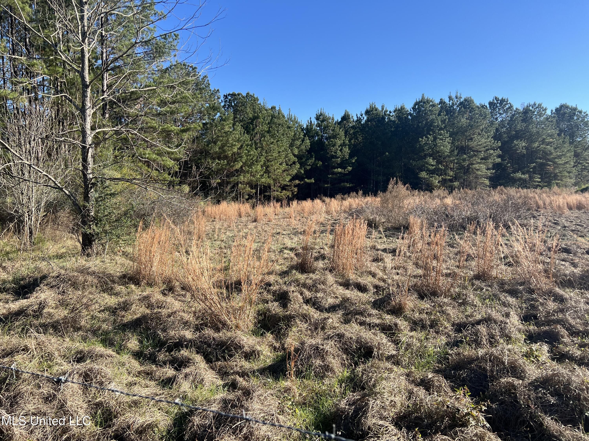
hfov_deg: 67.3
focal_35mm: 26
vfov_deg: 53.1
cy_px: 220
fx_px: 442
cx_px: 294
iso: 50
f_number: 1.5
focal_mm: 5.7
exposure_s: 1/1901
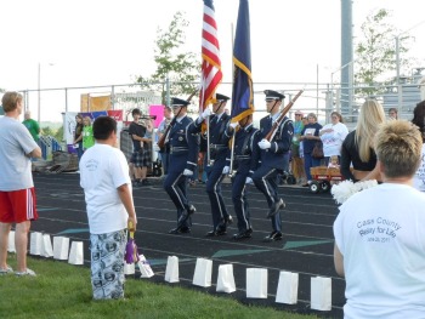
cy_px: 160
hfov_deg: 22.5
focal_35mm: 87
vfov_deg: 17.0
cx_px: 212
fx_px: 1069
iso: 100
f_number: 5.3
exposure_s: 1/80
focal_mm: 15.6
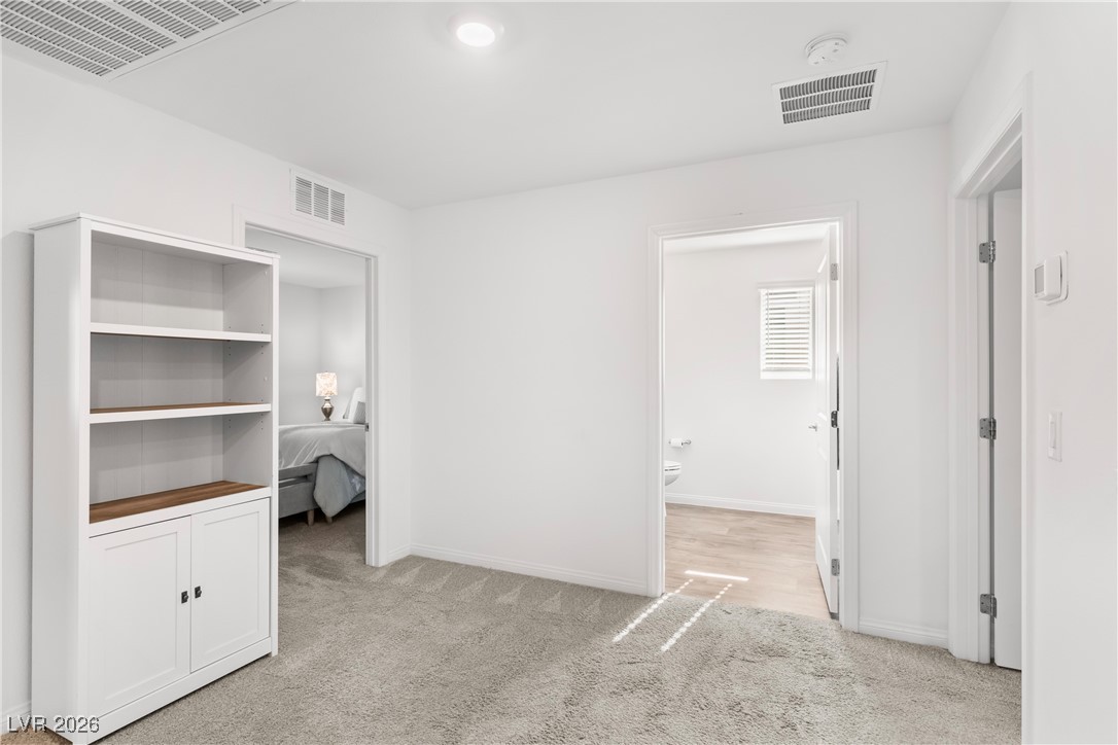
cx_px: 559
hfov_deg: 90.0
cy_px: 372
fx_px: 559
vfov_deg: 67.4
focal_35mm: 18
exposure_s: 1/20
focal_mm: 18
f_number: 8
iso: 400
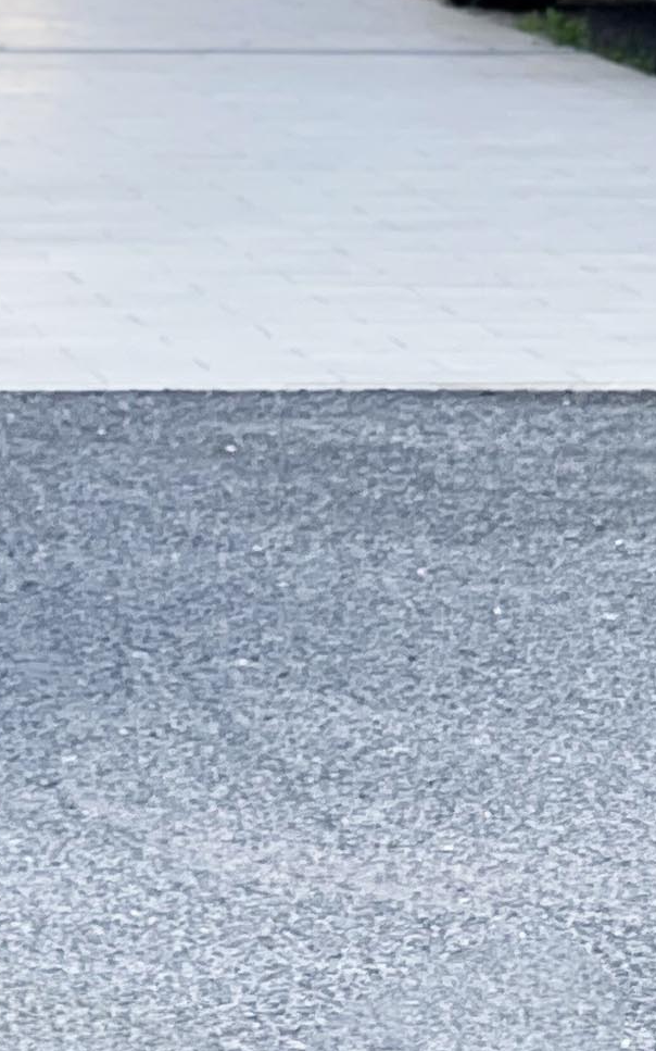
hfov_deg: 4.4
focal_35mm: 283
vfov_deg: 7.4
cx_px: -1511
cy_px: 229
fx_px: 8099
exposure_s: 1/121
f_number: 2.2
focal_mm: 7.5
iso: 32
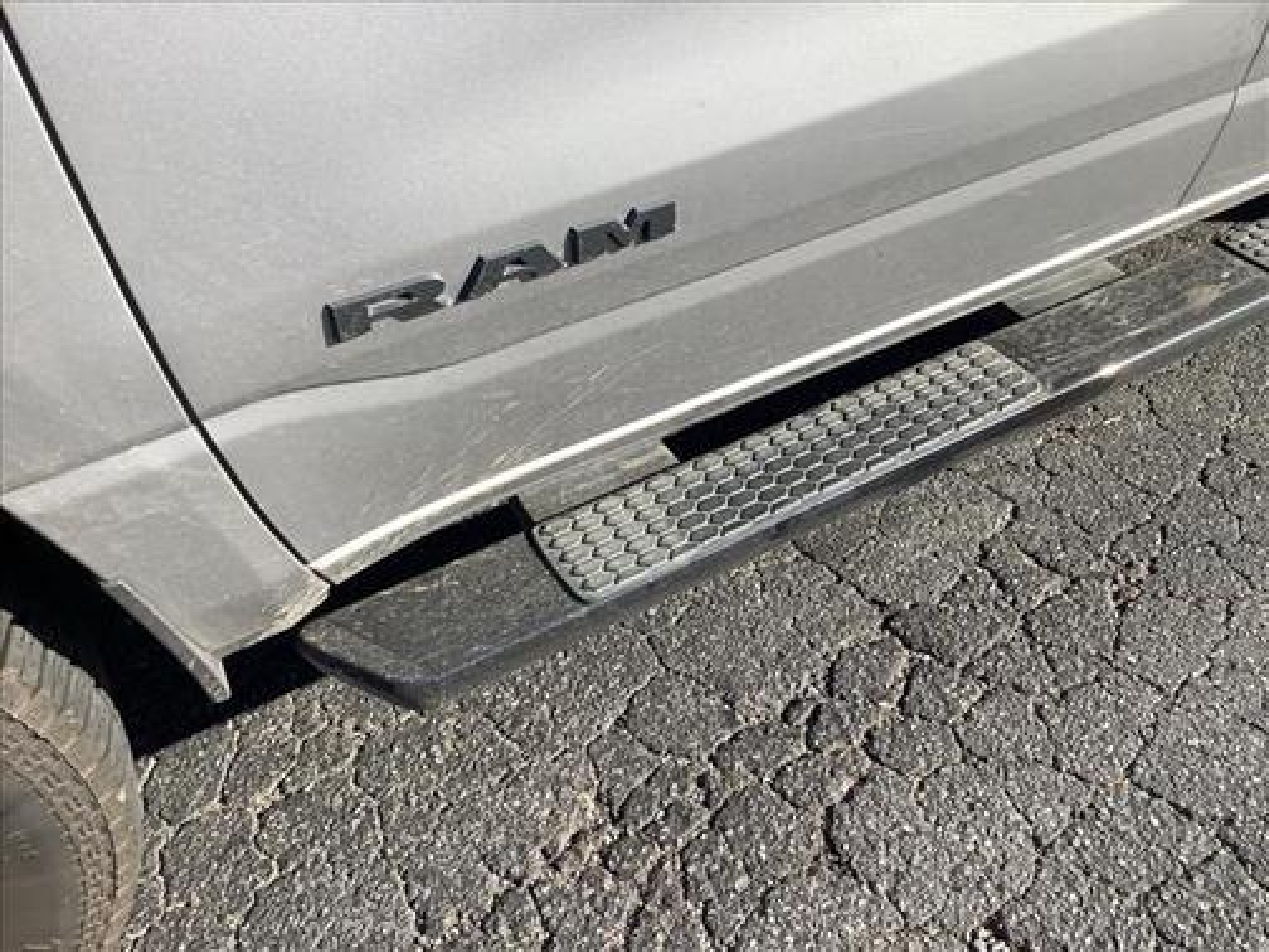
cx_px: 634
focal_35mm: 31
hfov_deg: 58.4
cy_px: 476
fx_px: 1136
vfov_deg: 45.4
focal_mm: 3.3
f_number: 2.4
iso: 25
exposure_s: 1/612
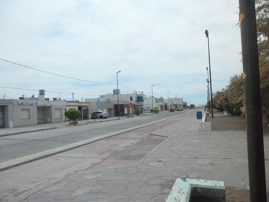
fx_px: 210
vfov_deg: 51.4
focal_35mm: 27
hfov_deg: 65.3
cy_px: 101
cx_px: 134
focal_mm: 4.9
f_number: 8.9
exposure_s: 1/250
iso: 80
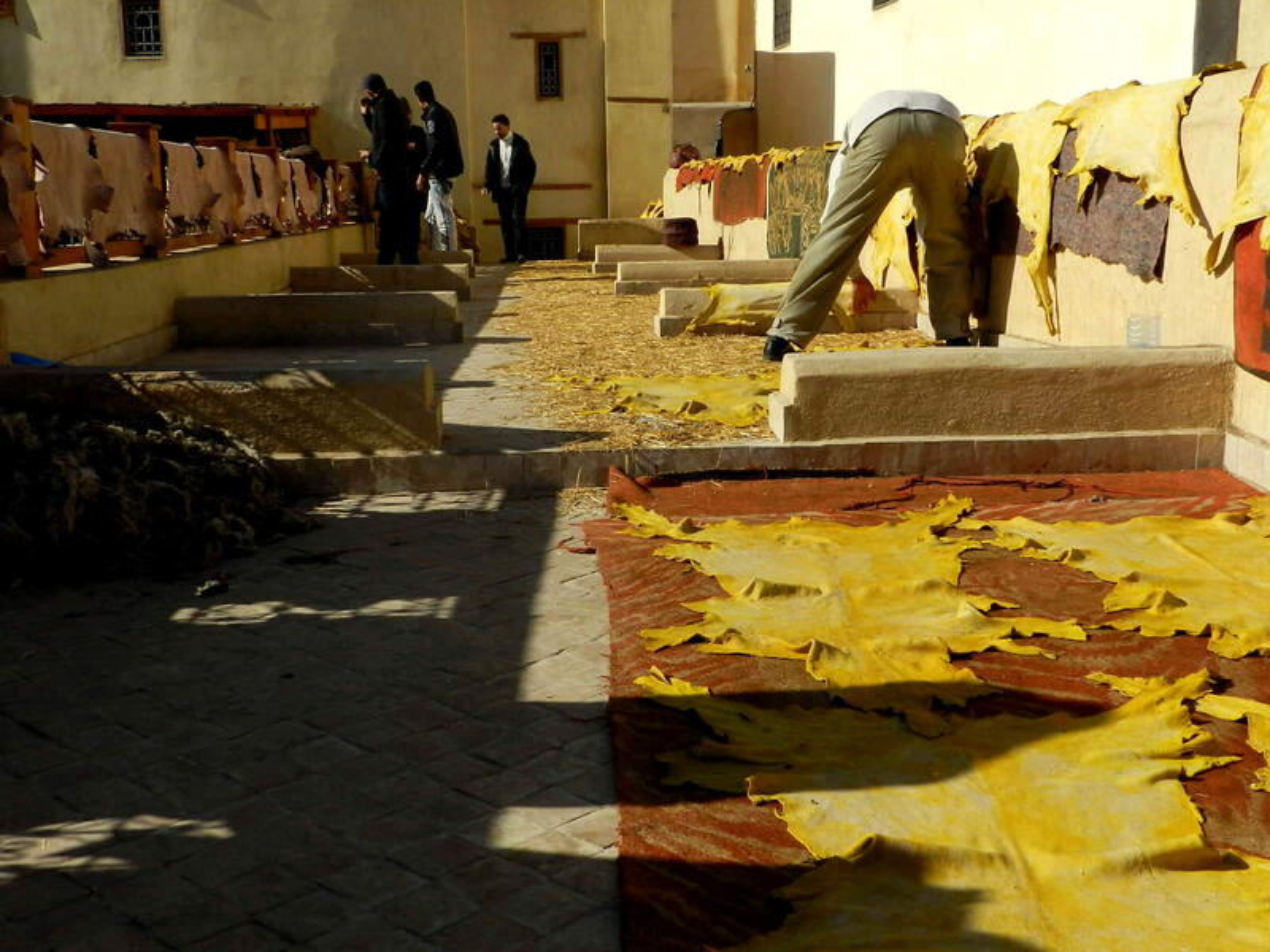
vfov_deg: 37.7
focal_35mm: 38
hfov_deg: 49.0
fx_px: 1394
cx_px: 635
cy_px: 476
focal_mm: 6.7
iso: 160
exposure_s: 1/1000
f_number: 5.6
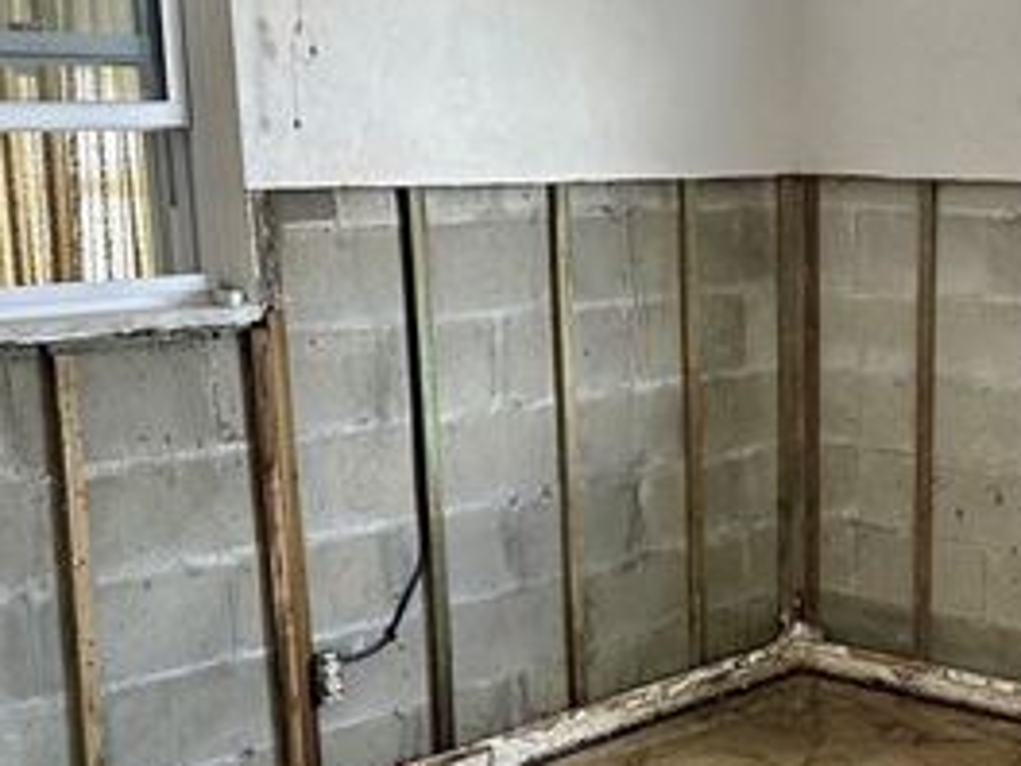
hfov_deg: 29.5
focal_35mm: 64
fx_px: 1888
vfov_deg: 22.6
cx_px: 833
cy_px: 604
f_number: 1.78
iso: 250
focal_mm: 6.86
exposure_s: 1/101
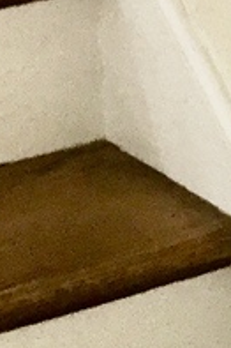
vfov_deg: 7.9
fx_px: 2275
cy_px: -574
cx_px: 118
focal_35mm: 236
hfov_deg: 5.8
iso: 64
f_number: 2.4
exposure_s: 1/30
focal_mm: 3.3
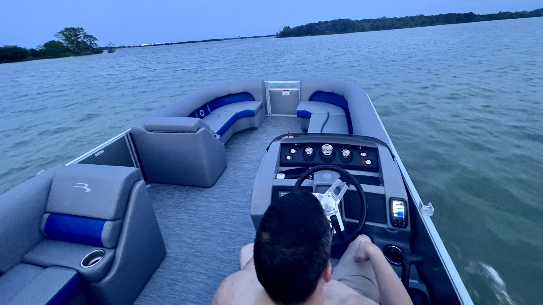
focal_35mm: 16
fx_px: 230
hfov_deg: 99.3
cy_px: 98
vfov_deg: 65.0
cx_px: 284
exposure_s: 1/60
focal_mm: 2.22
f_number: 2.2
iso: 800
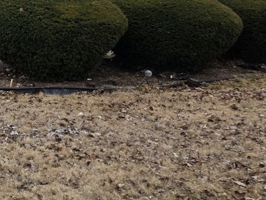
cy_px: 9
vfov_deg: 17.9
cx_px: -118
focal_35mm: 81
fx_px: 623
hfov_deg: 20.9
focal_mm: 6.3
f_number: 1.7
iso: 80
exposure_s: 1/4145
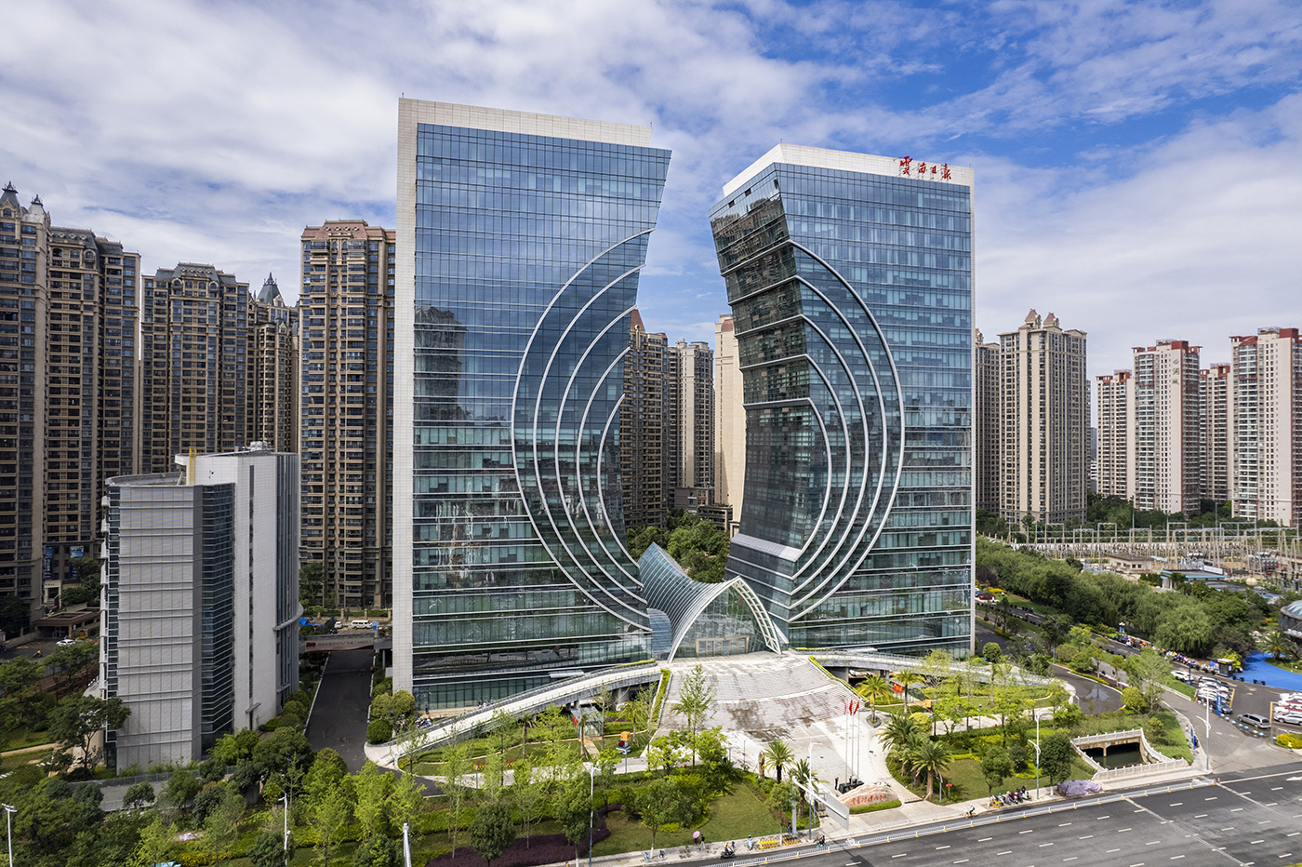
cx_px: 651
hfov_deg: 78.6
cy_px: 434
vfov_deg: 57.2
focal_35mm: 22
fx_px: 795
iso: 140
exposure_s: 1/2500
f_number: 2.8
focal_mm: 8.38
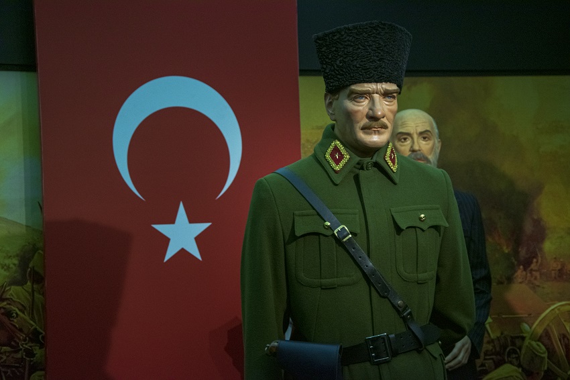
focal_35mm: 78
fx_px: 1234
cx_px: 285
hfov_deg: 26.0
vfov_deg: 17.5
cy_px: 190
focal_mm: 52
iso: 560
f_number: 5
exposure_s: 1/80
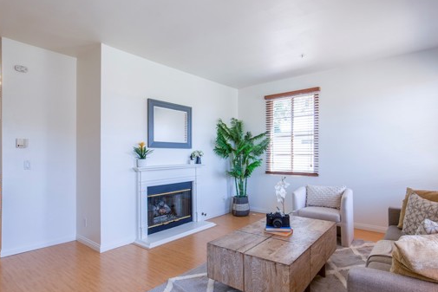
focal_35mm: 19
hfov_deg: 86.9
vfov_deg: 64.4
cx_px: 225
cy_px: 162
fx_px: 231
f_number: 5.6
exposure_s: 1/80
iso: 400
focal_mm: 15
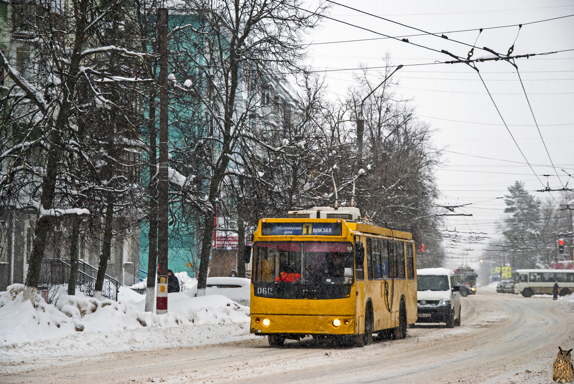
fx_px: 1796
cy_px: 192
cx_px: 287
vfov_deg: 12.2
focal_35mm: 112
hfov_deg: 18.2
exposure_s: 1/160
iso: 100
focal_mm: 75
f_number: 5.3
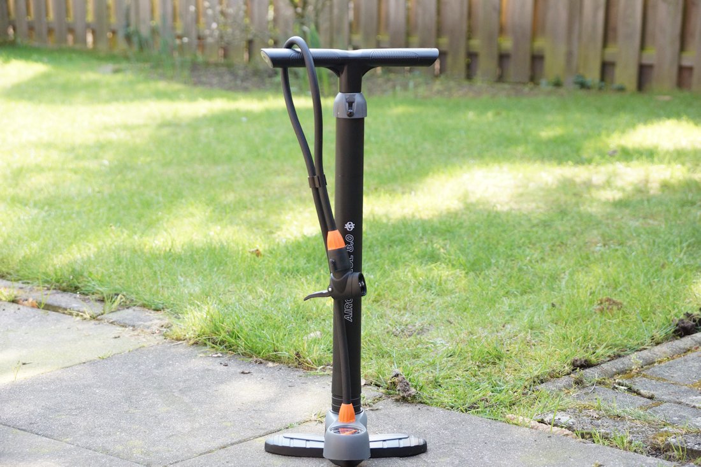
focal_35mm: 82
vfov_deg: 16.5
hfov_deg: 24.6
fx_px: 1606
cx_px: 350
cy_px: 234
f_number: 5.6
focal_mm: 55
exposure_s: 1/500
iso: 800
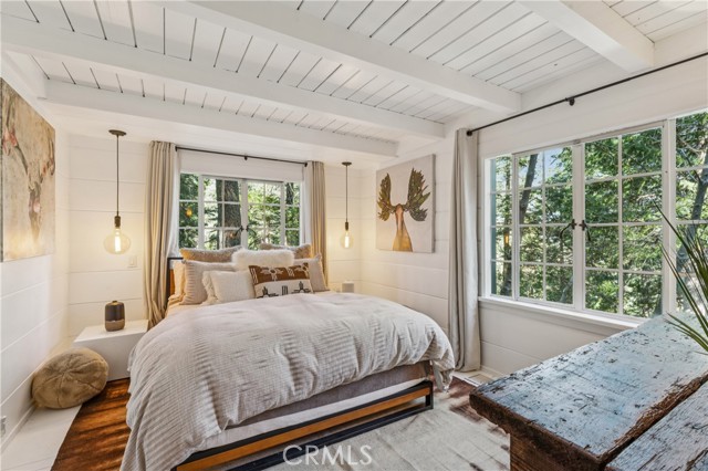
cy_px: 236
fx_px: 322
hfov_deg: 95.4
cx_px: 354
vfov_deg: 72.3
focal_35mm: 16
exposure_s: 1/1.25
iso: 100
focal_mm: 16.4
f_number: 13
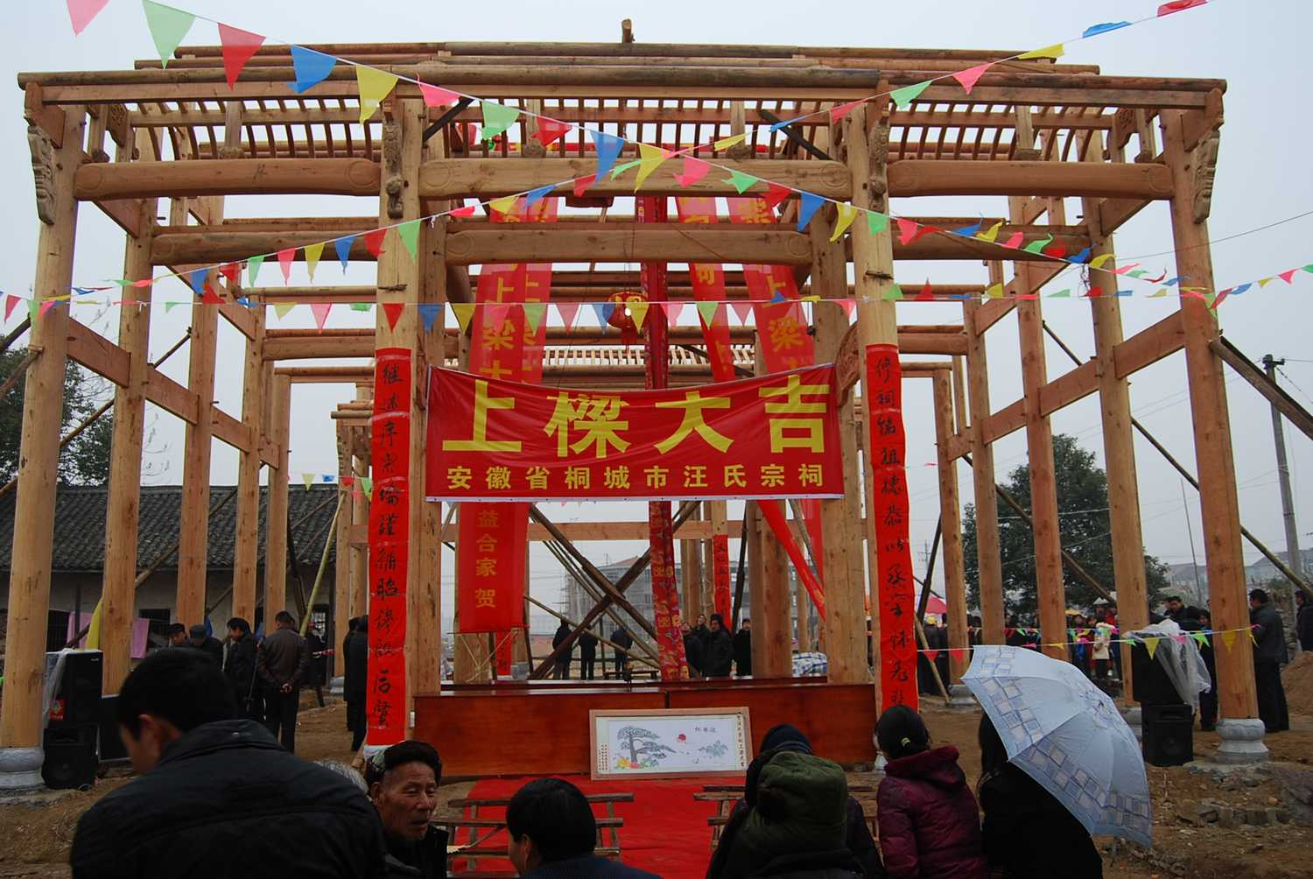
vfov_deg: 43.7
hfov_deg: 61.9
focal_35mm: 30
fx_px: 1095
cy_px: 440
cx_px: 656
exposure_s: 1/100
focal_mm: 20
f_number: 5
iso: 200
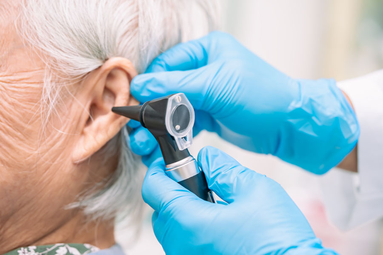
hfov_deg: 22.6
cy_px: 128
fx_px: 957
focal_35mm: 90
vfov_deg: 15.2
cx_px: 192
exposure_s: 1/25
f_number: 3.5
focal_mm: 90
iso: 250
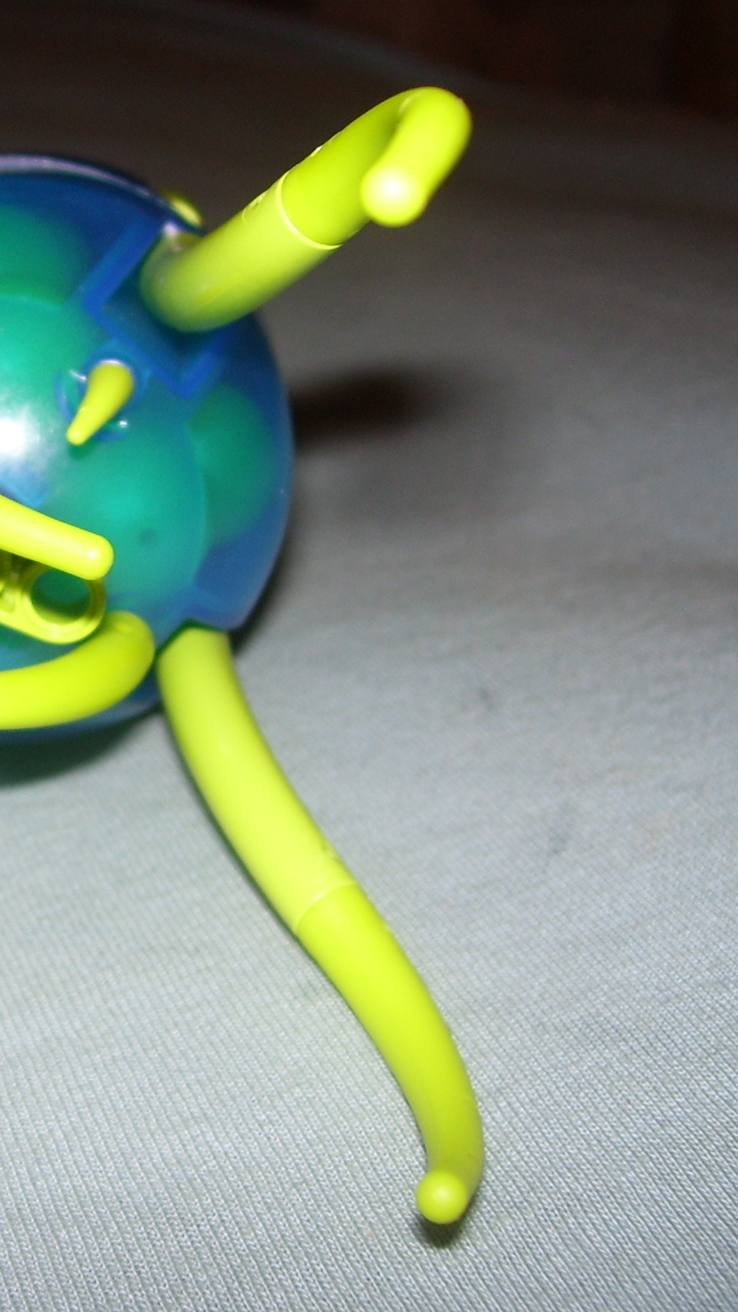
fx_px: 1844
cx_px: -112
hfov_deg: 21.3
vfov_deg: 39.2
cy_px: 655
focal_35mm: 53
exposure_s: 1/60
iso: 80
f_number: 2.7
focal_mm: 6
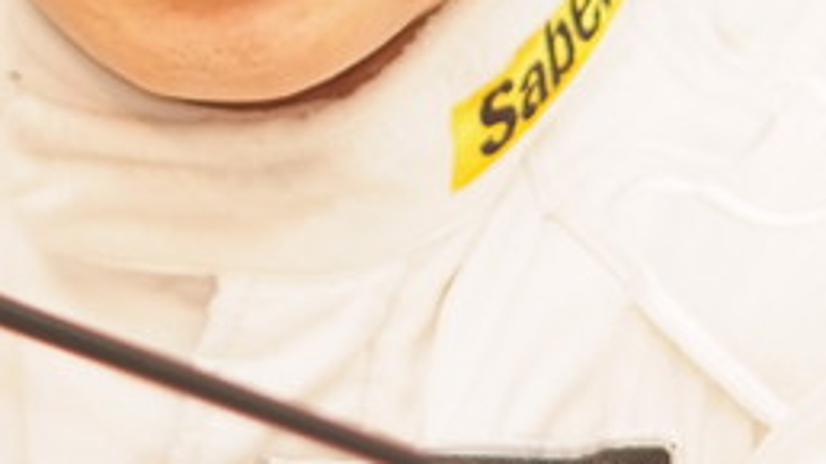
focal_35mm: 789
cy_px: -288
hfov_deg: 2.7
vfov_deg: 1.5
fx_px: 17277
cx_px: 125
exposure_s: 1/125
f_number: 2.8
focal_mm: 180
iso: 400
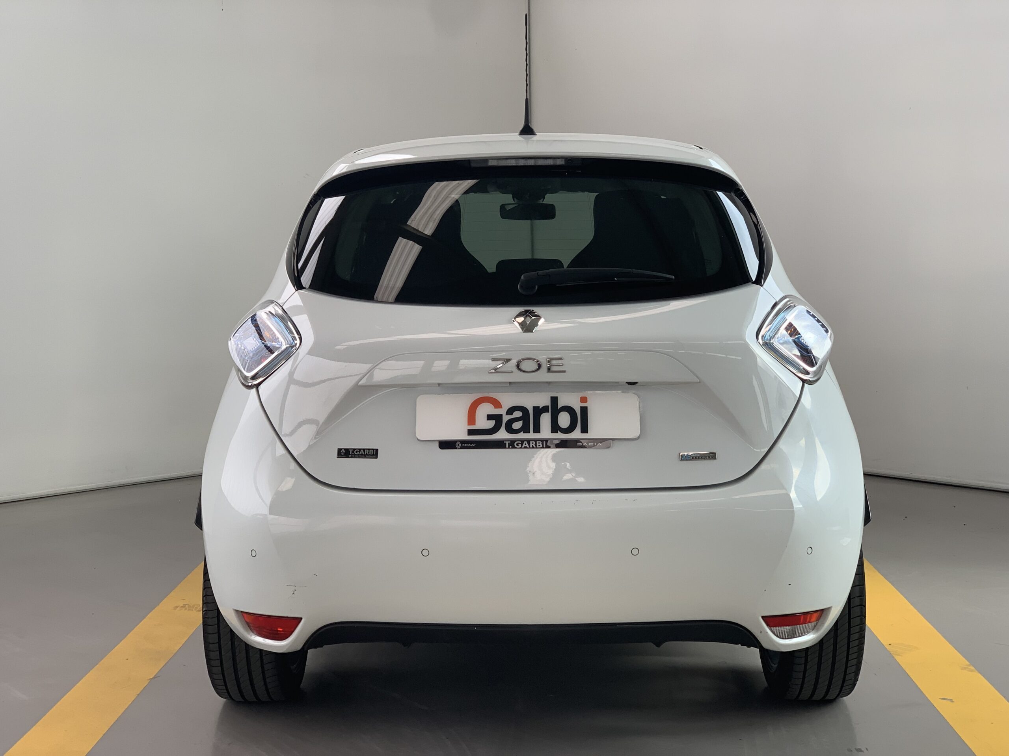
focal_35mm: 52
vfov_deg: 28.0
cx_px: 504
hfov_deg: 36.8
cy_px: 378
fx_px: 1516
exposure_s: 1/122
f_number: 2.4
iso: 32
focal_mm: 6
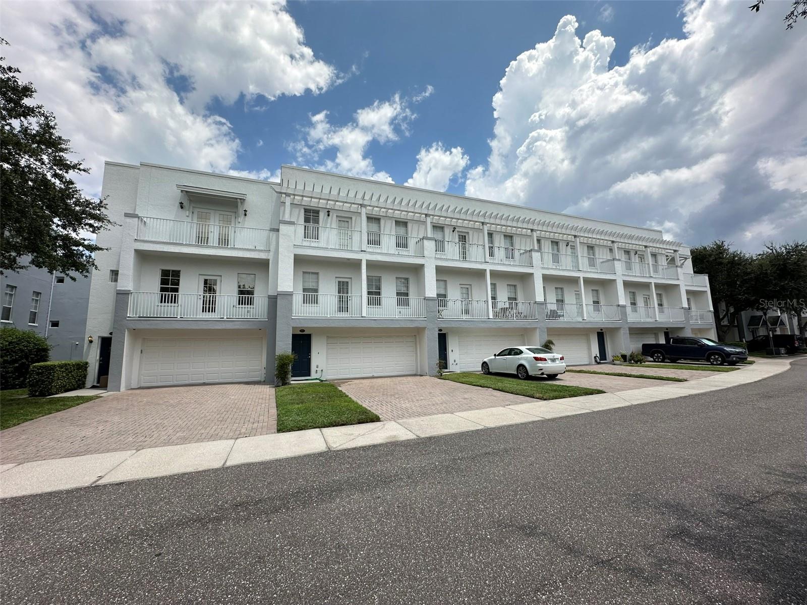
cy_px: 302
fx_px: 326
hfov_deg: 102.1
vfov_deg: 85.7
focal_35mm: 14
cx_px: 404
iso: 50
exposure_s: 1/3205
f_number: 2.2
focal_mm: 2.22
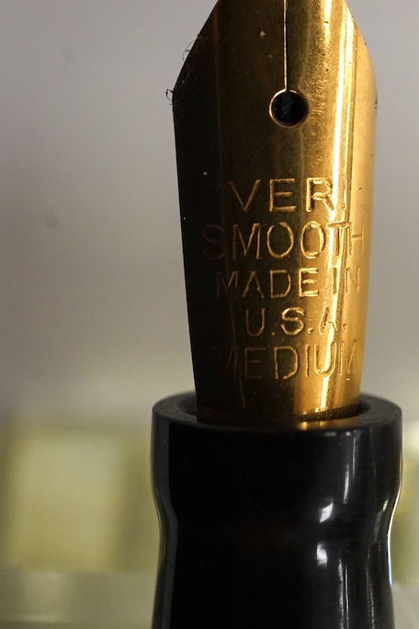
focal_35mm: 74
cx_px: 312
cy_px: 187
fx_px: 1292
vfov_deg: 27.1
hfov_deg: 18.3
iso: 2500
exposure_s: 1/100
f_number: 16
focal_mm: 30
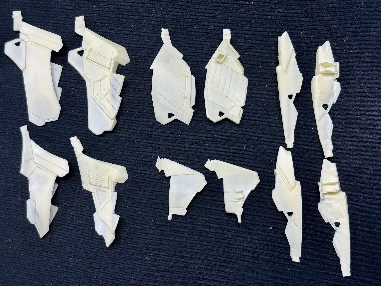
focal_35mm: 52
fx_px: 572
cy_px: 143
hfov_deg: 36.8
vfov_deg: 28.0
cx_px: 190
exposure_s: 1/120
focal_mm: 5.96
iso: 50
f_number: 1.6
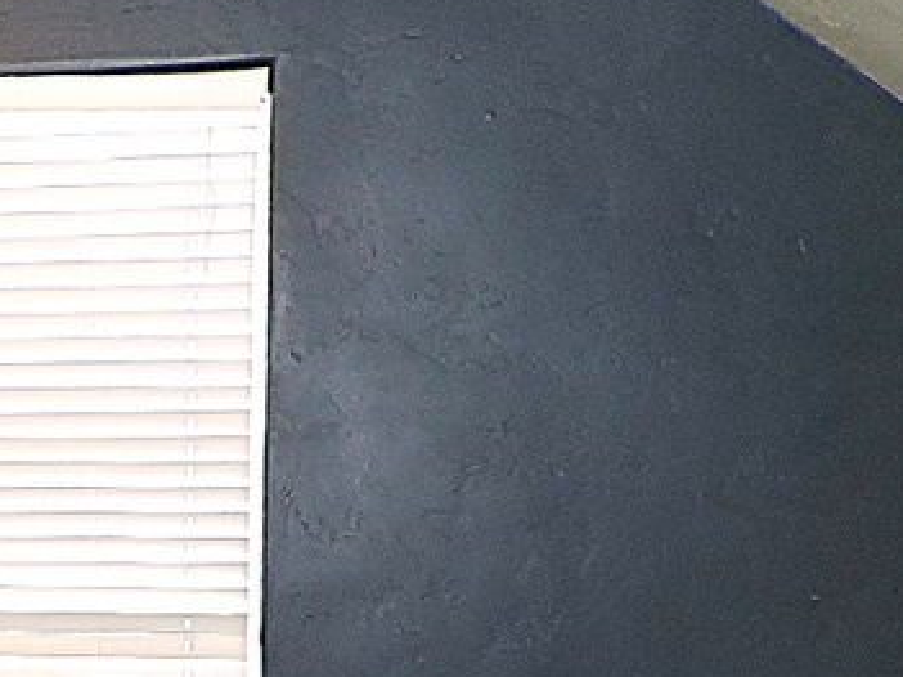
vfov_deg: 20.5
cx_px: -296
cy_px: 620
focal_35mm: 70
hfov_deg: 24.1
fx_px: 1825
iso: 200
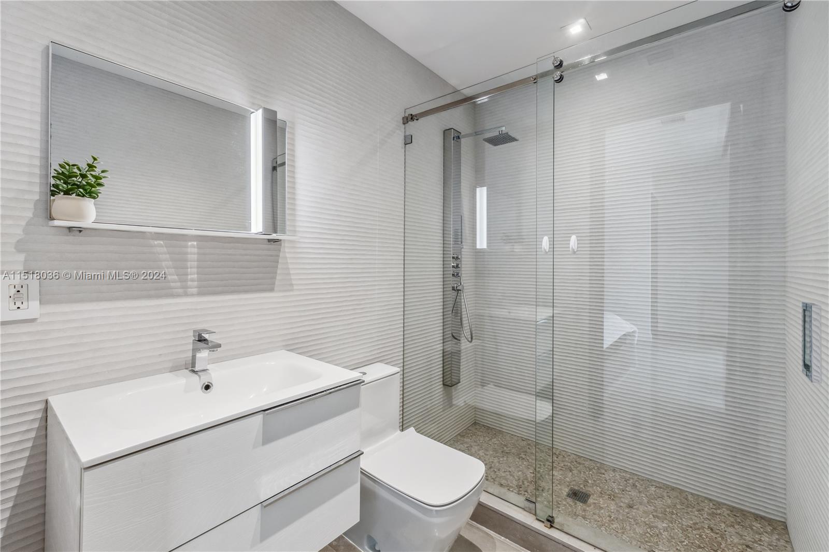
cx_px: 414
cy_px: 276
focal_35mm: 15
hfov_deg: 100.4
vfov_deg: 77.3
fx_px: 345
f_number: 9
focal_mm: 10
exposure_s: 1/10
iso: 400
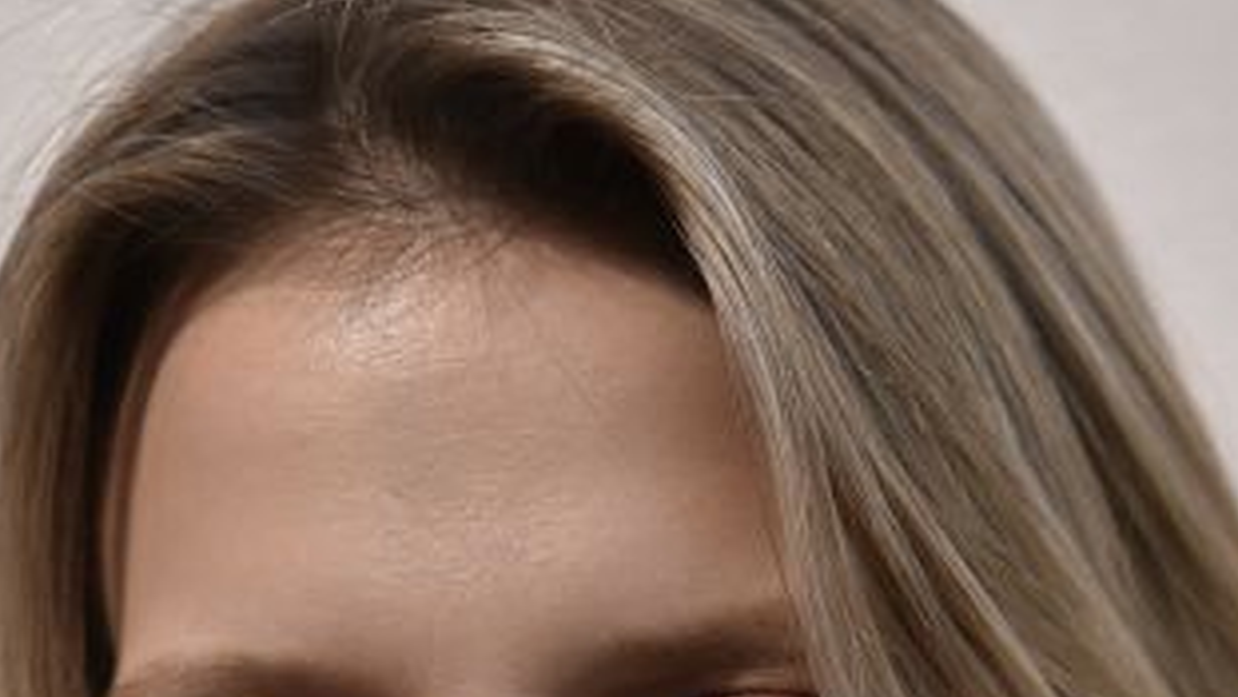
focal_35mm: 140
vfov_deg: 8.5
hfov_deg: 15.3
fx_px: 4596
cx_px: 573
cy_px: 1008
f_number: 4
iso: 250
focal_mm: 52
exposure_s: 1/2000
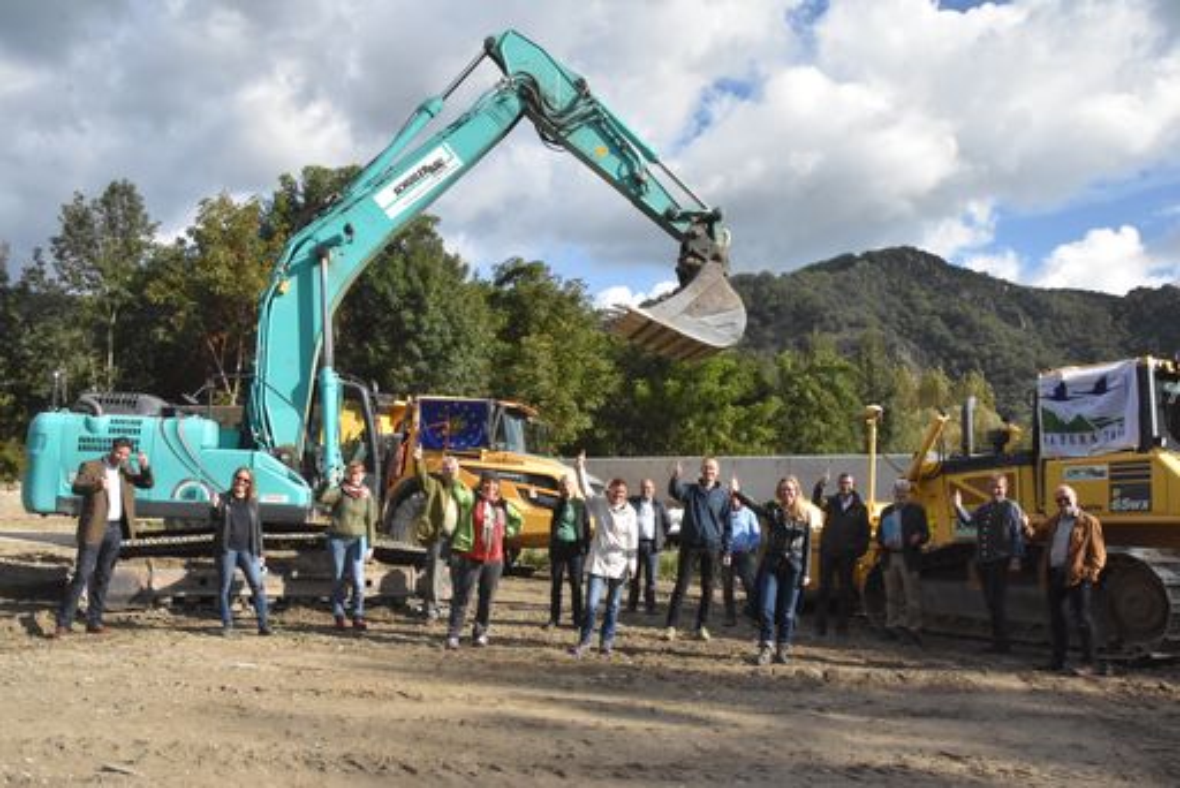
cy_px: 394
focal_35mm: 30
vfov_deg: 43.7
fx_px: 984
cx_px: 590
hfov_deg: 61.9
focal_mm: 20
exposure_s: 1/1000
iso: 2500
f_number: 16
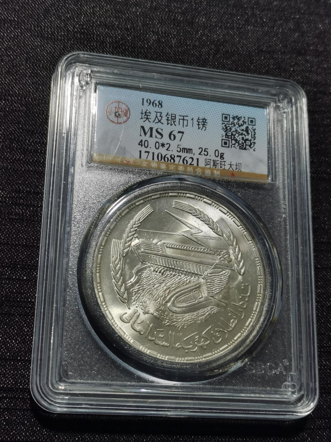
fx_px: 701
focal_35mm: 55
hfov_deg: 26.6
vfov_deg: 34.9
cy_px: 221
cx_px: 166
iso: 50
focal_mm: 5.58
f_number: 1.8
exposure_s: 1/116
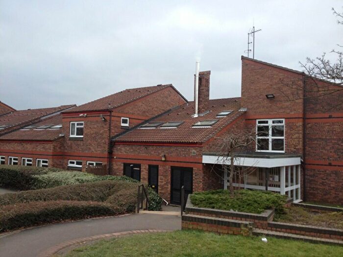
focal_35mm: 35
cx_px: 172
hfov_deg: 52.6
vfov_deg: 40.7
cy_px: 128
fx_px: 347
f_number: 2.4
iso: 50
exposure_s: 1/177
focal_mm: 4.28
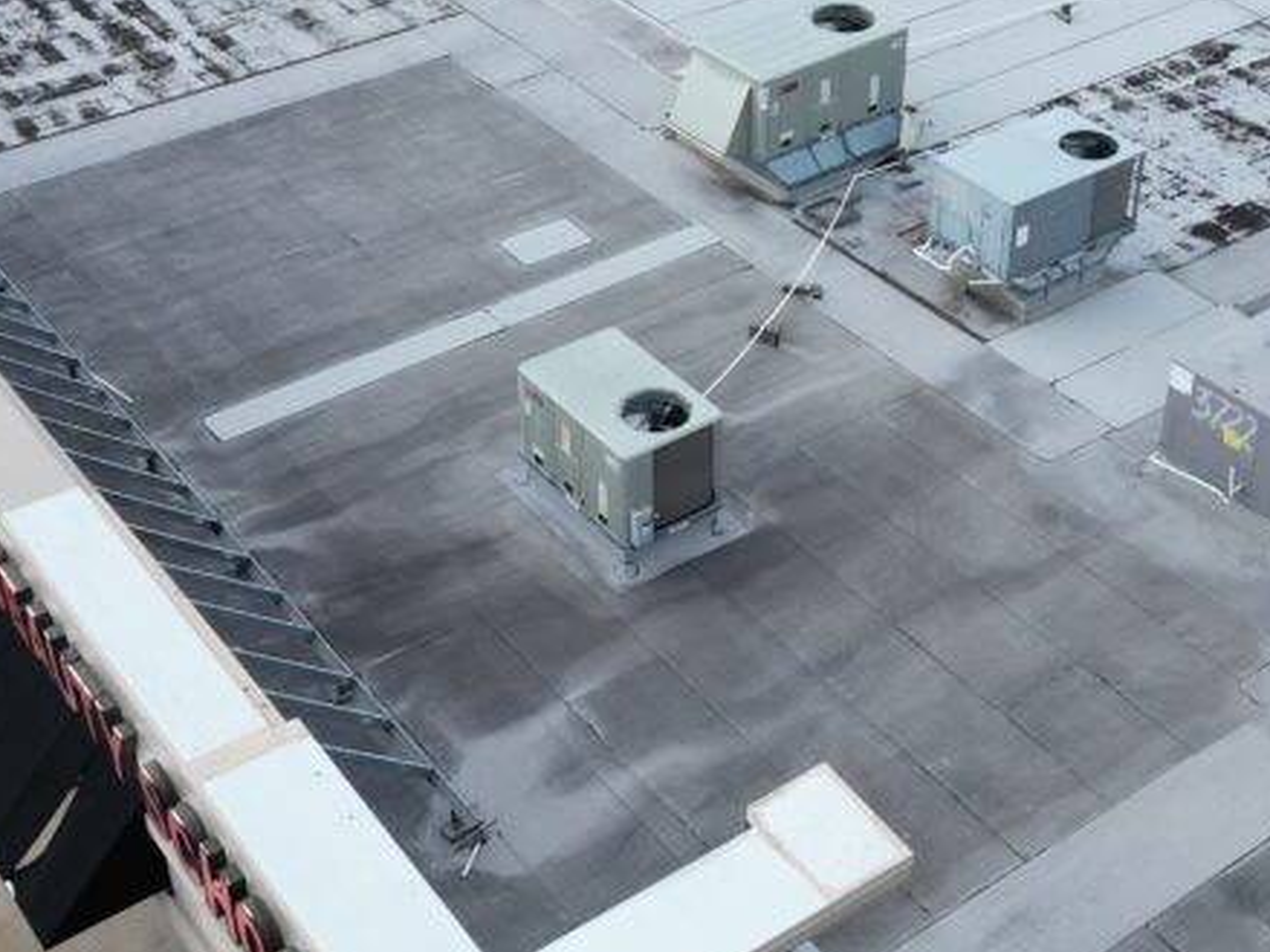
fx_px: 2054
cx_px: 680
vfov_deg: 25.9
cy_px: 304
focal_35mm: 56
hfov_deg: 34.3
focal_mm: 6.72
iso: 110
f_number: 1.7
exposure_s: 1/1250
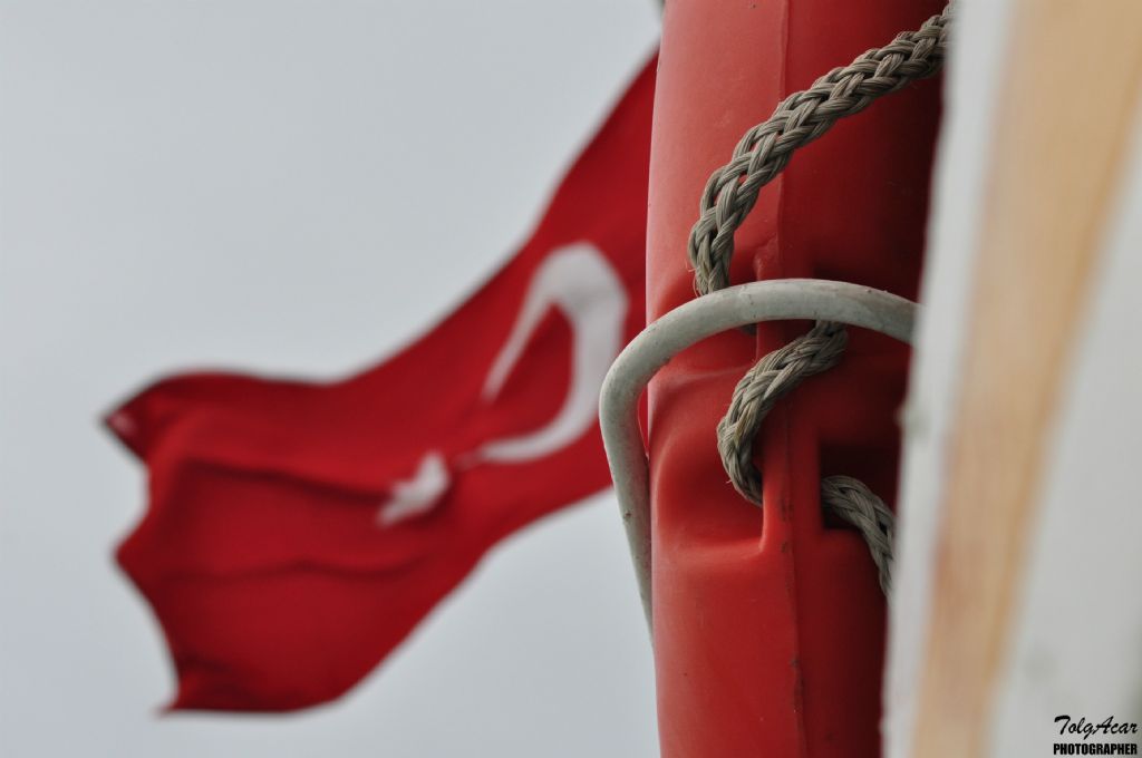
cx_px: 571
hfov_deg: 17.1
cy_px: 379
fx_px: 3802
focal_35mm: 120
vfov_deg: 11.4
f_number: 10
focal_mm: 80
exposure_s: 1/200
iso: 400
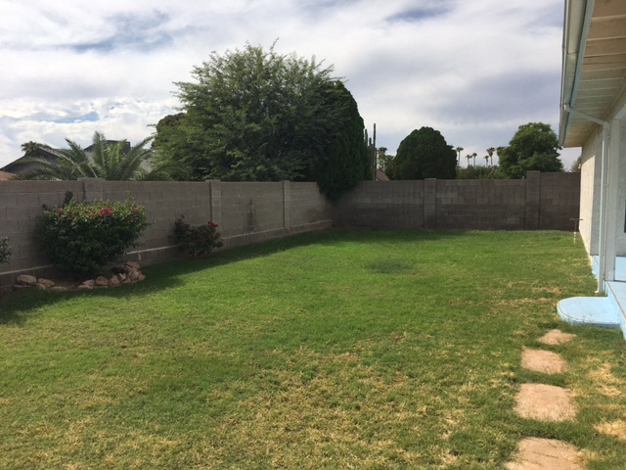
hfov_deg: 61.7
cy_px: 235
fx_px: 524
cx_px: 313
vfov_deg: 48.2
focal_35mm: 29
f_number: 2.2
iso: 25
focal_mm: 4.15
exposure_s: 1/2959
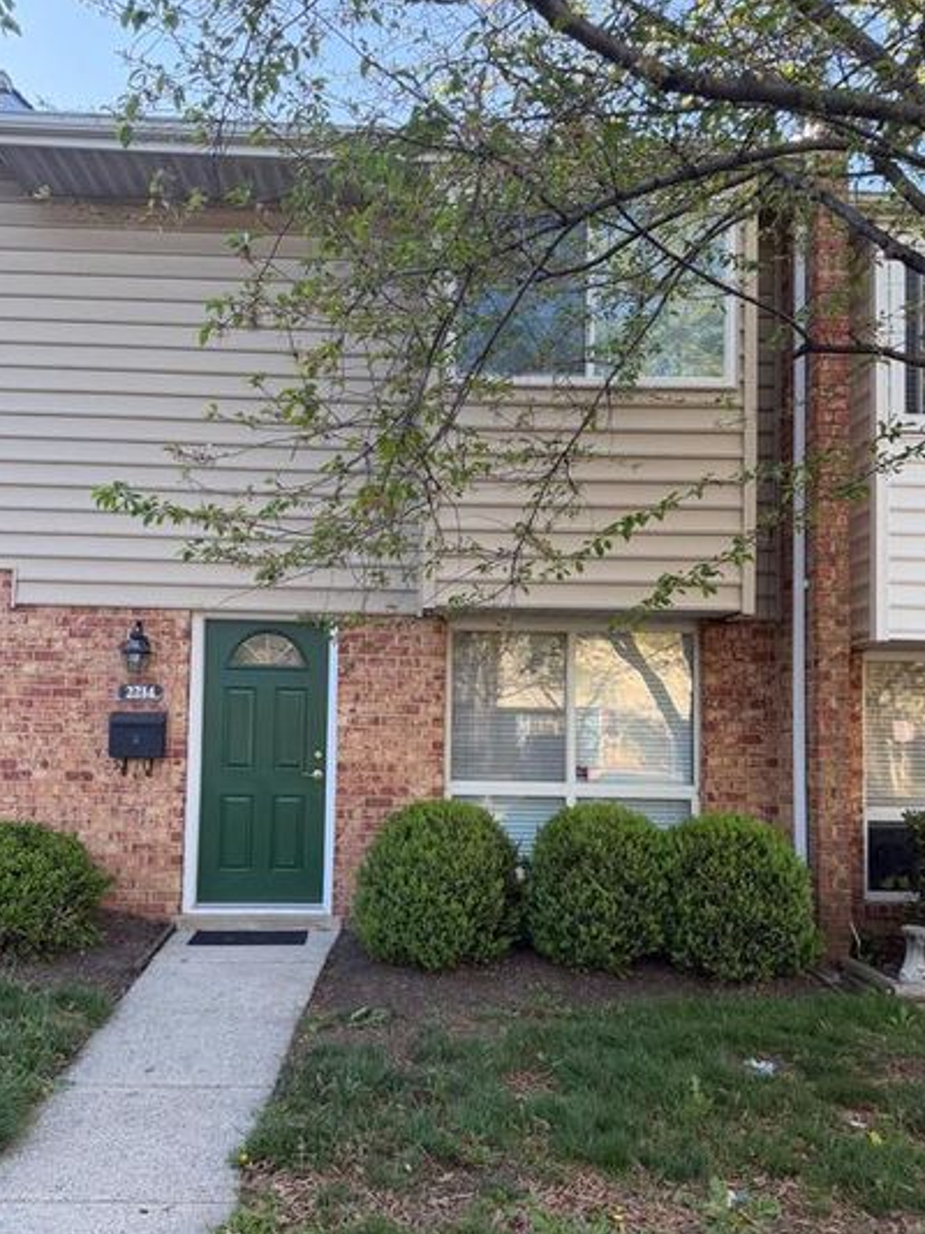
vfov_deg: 59.9
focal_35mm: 30
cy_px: 678
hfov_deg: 46.8
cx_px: 446
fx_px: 1070
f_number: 1.78
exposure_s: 1/407
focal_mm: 6.76
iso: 100
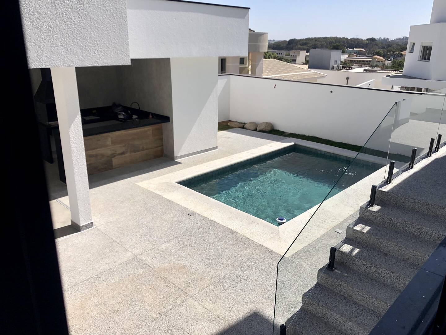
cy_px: 168
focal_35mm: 28
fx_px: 361
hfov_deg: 63.4
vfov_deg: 49.7
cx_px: 223
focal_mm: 4
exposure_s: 1/3745
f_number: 1.8
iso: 25
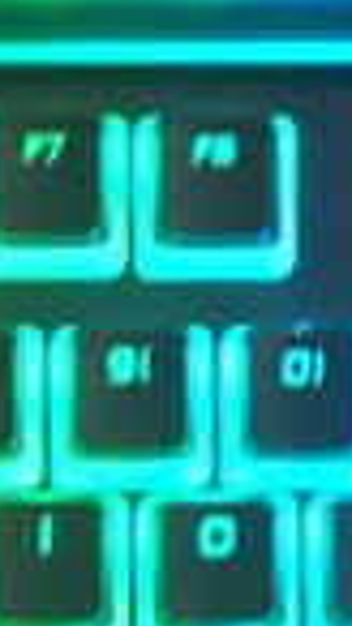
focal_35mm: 413
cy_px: 450
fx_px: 6861
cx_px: 348
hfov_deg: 2.9
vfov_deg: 5.2
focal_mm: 6.6
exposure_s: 1/31
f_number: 2.8
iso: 250
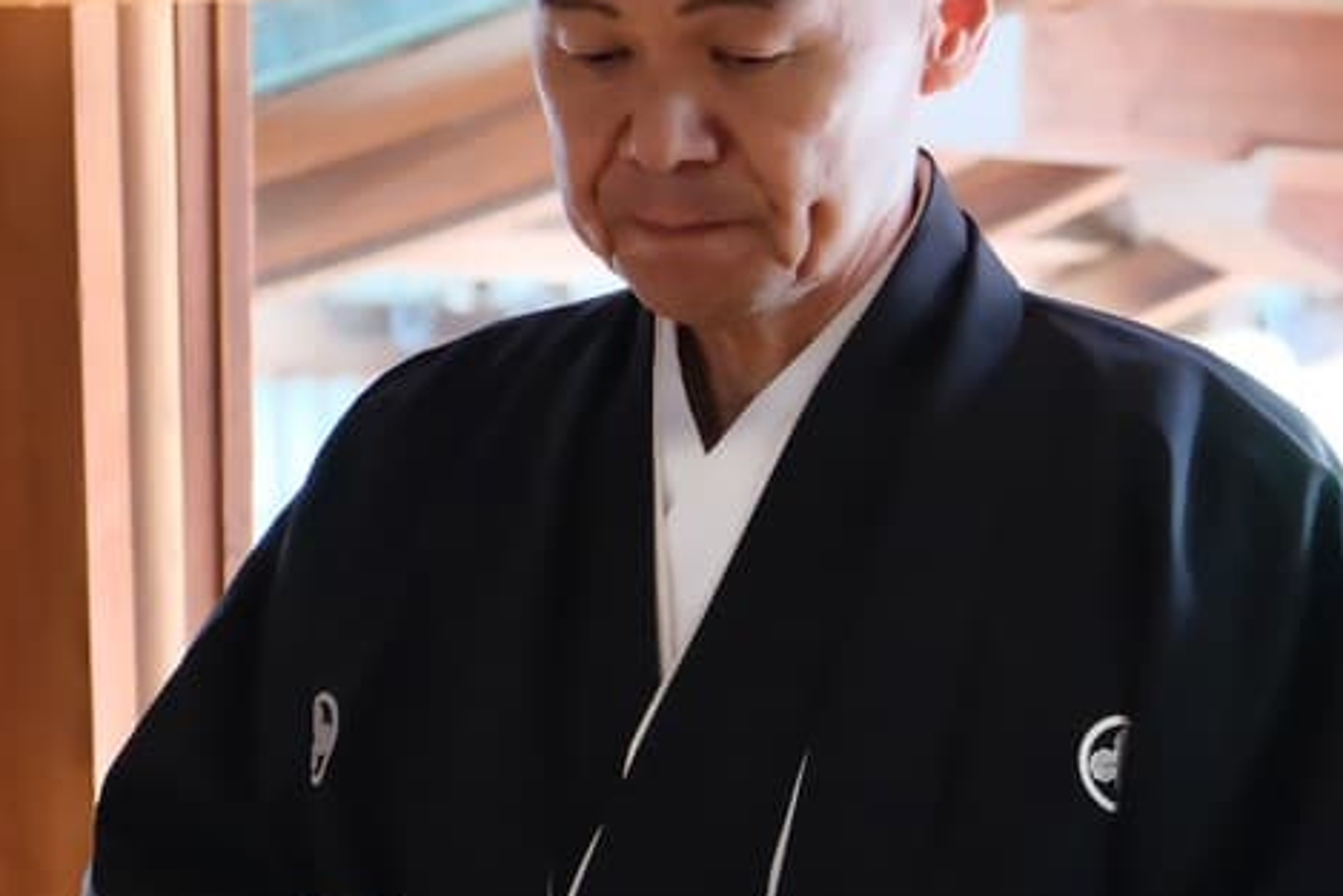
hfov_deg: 11.6
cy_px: 1008
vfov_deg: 7.8
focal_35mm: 175
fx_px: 6530
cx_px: 1483
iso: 5000
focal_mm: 37.9
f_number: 2.8
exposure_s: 1/60
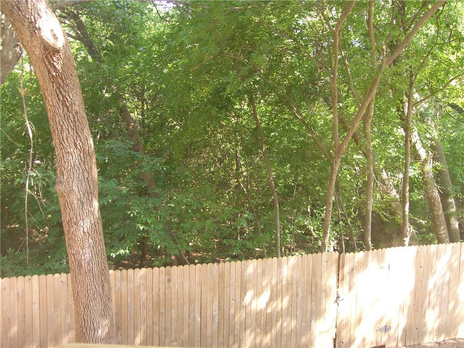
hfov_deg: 46.8
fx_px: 536
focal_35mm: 40
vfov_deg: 36.0
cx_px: 232
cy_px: 174
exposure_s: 1/40
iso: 50
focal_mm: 10.3
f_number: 2.5
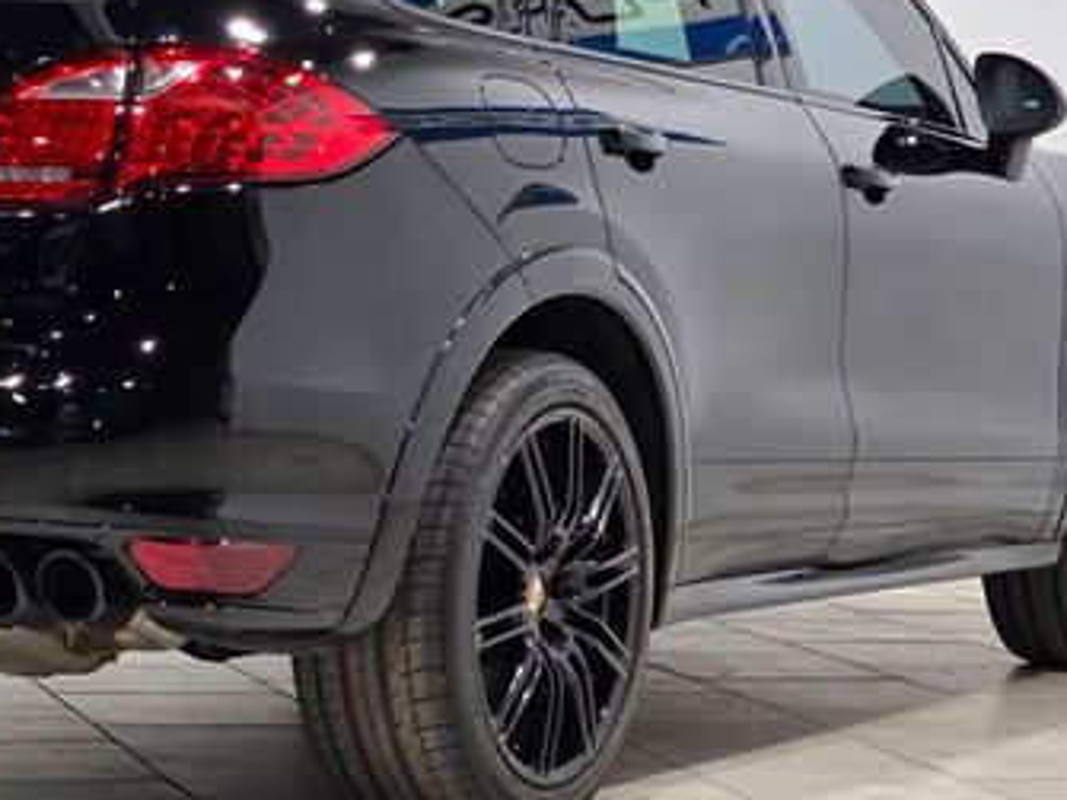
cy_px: 265
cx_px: 268
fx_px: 4067
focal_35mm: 132
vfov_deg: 11.2
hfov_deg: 14.9
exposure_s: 1/120
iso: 250
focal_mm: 7.9
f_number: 2.4
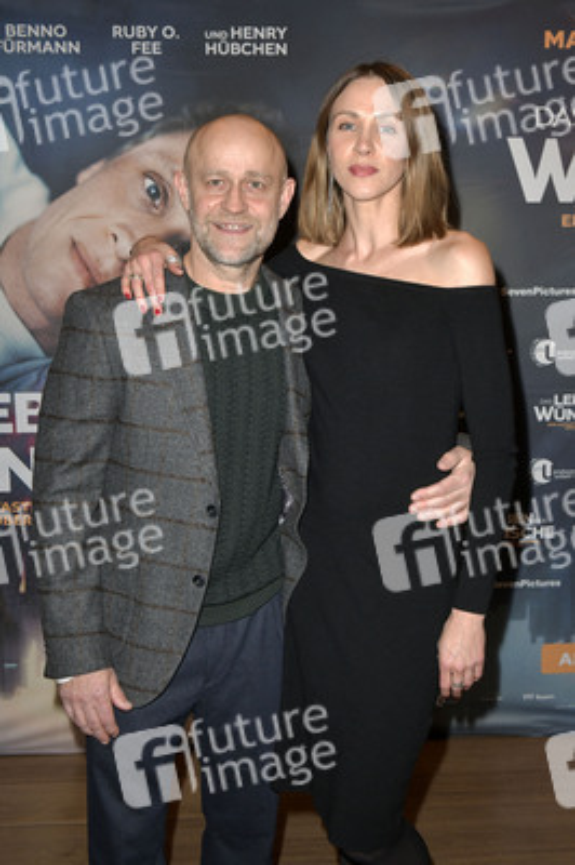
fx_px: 960
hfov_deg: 33.3
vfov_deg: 48.5
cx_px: 288
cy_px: 432
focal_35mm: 40
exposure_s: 1/250
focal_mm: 40
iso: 1250
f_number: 6.3
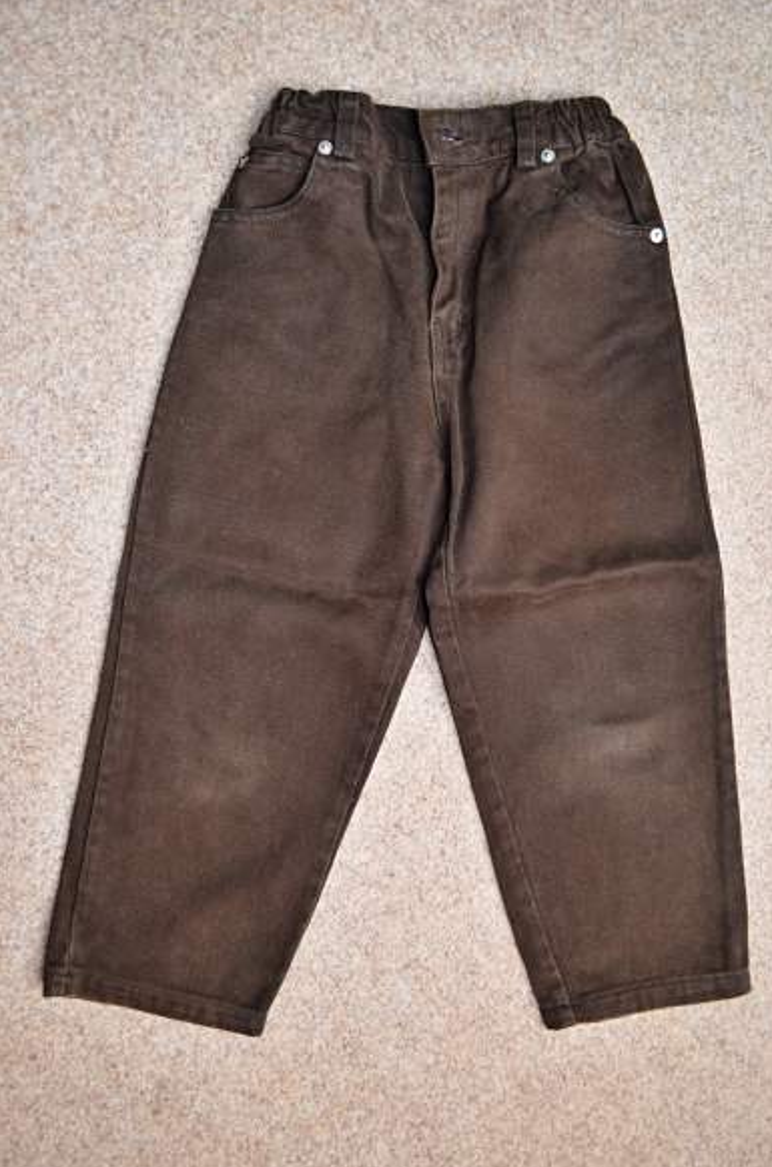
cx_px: 392
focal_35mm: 34
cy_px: 581
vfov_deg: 55.9
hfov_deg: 38.7
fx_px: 1099
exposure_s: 1/60
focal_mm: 22
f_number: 4
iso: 640
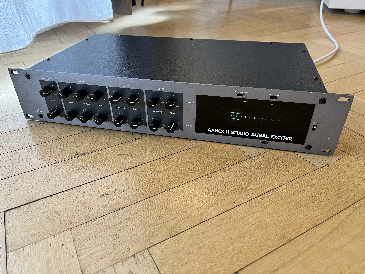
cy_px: 137
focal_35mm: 26
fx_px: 274
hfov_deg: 67.3
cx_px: 182
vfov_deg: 53.1
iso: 200
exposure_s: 1/50
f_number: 1.6
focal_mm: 5.1
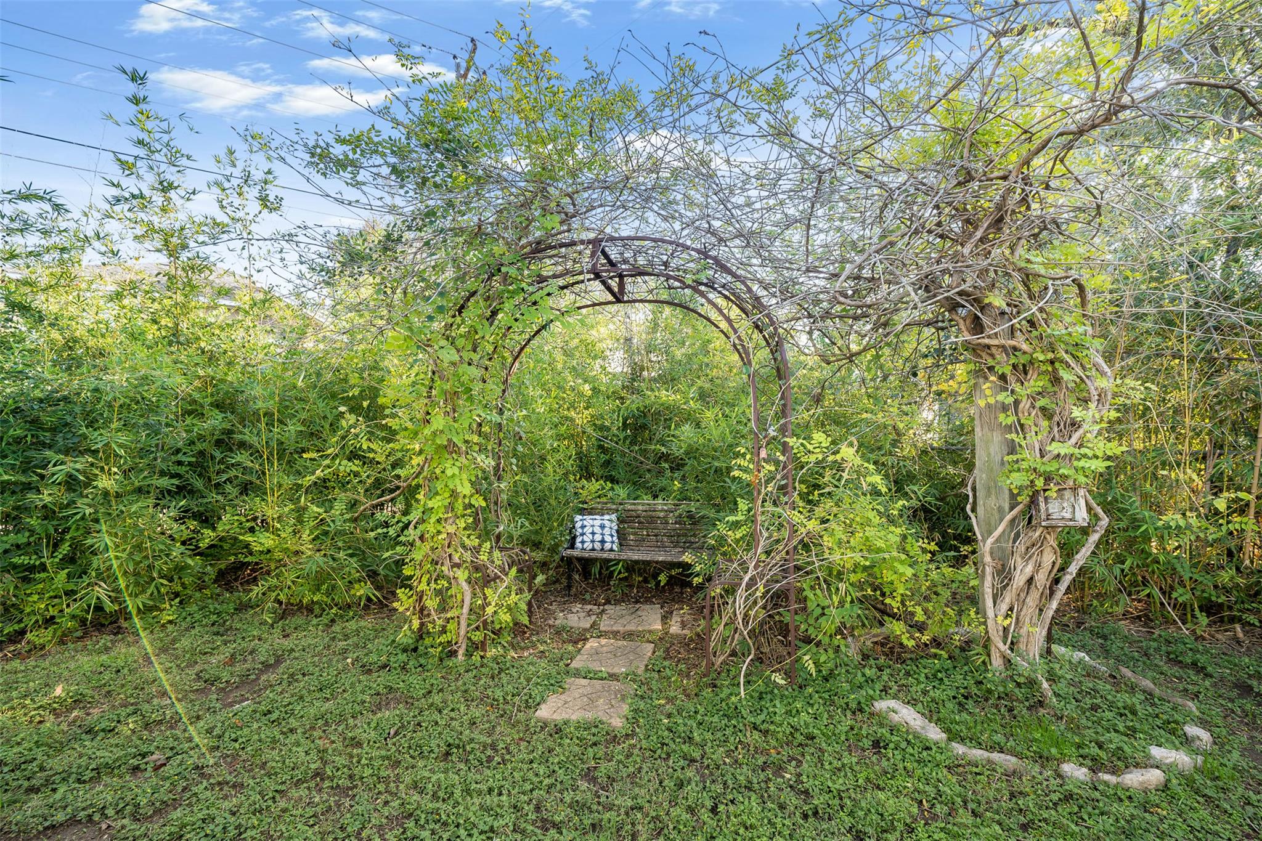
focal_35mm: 15
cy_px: 420
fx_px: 526
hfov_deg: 100.4
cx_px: 631
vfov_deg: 77.3
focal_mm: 15
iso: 200
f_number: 8
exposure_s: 1/25
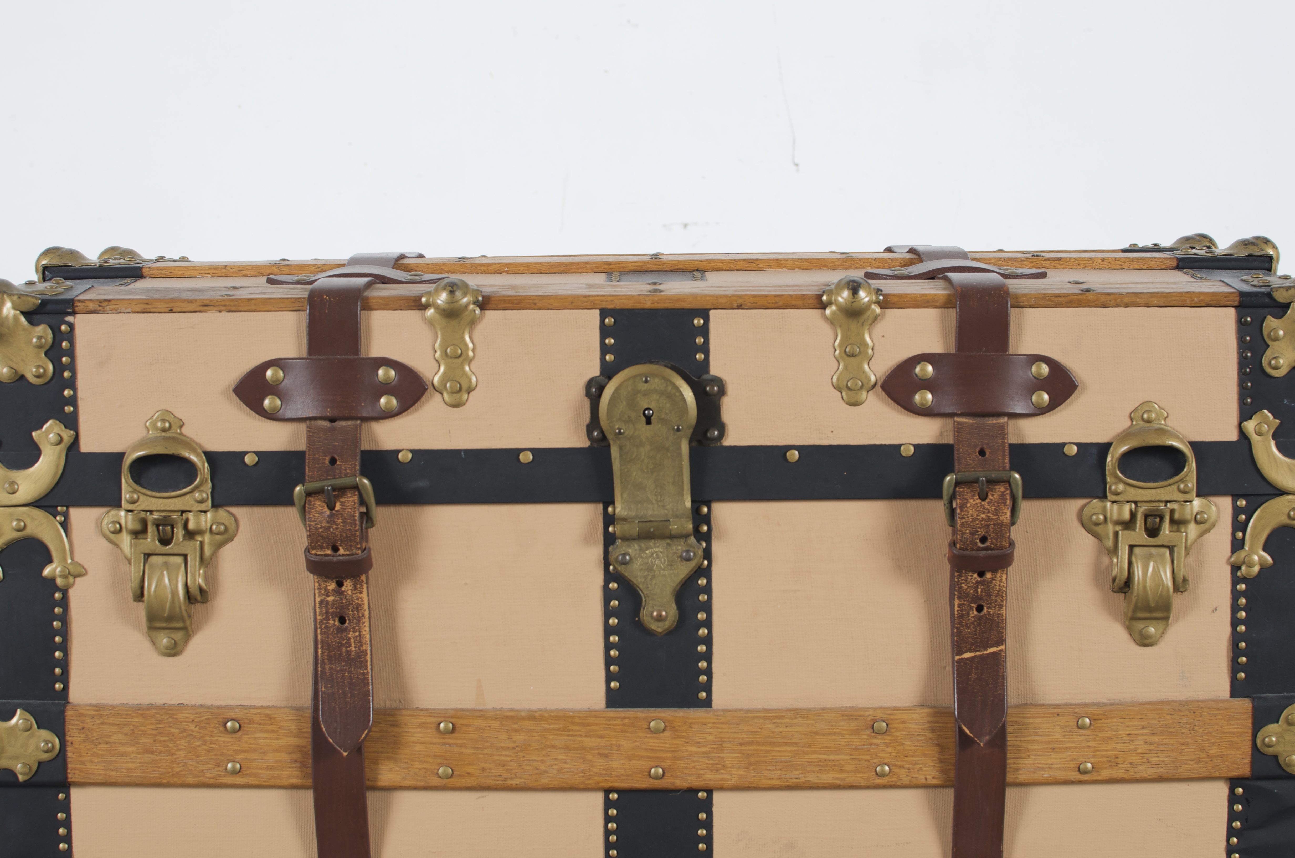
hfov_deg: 37.9
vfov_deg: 25.6
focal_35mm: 52
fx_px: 1885
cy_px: 429
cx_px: 648
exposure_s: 1/125
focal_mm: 35
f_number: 6.3
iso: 100
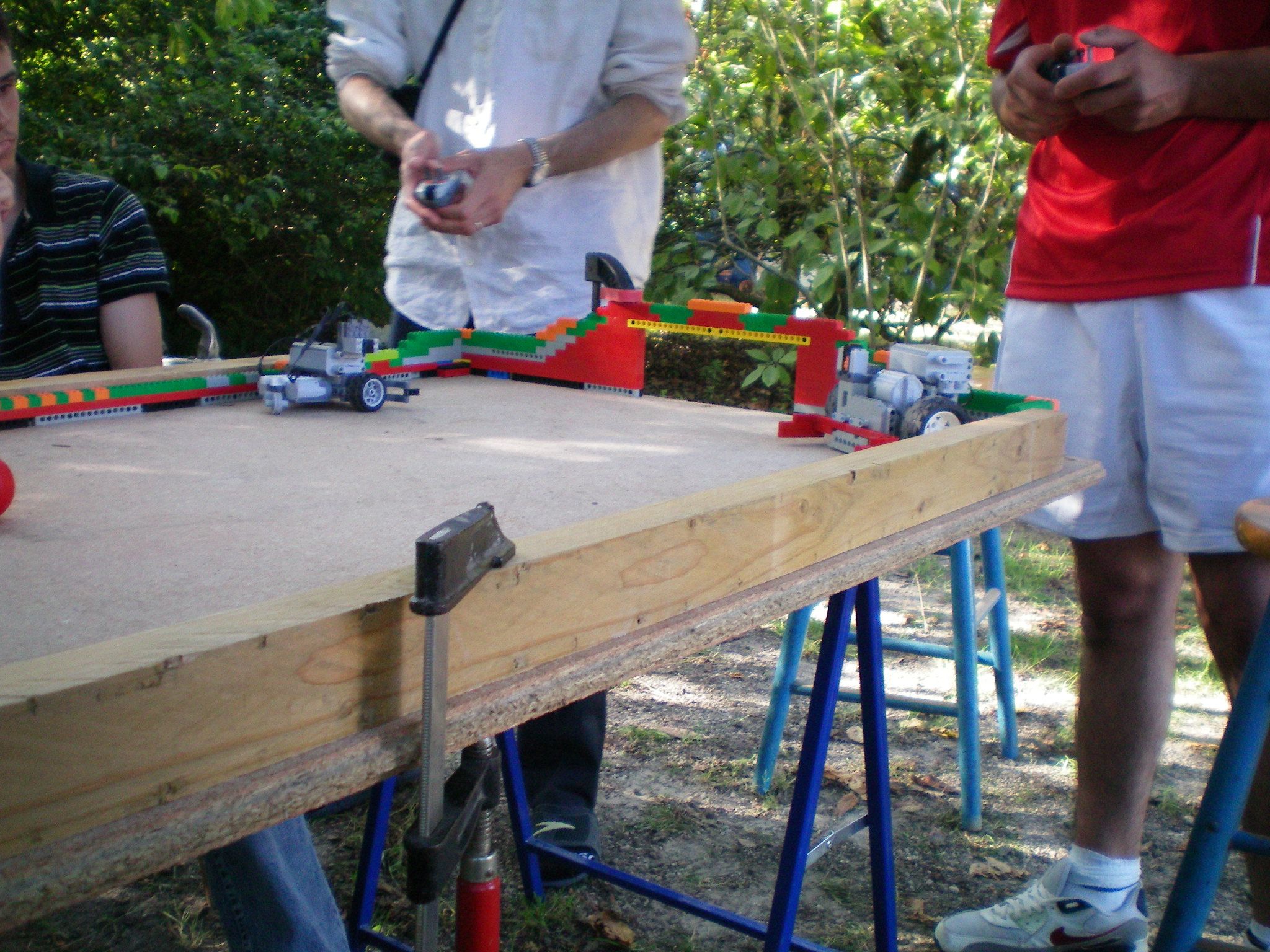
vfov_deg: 37.7
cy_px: 476
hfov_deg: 49.0
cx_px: 635
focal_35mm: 38
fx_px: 1394
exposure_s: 1/60
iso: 125
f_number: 3.1
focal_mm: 6.3
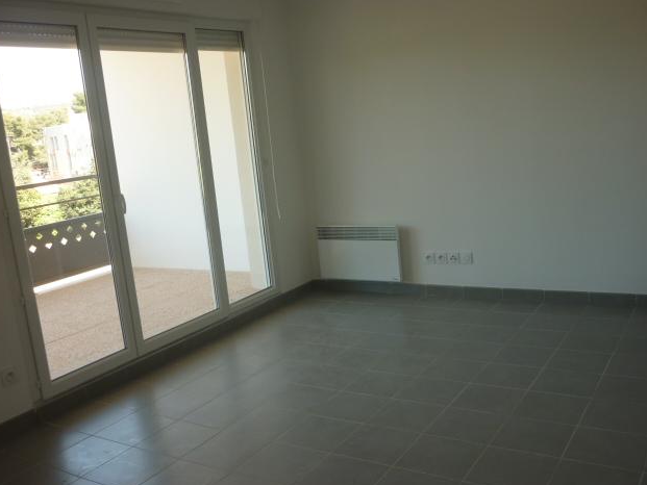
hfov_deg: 53.9
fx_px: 636
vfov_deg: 41.8
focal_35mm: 34
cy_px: 249
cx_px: 320
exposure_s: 1/100
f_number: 2.8
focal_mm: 5.5
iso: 80
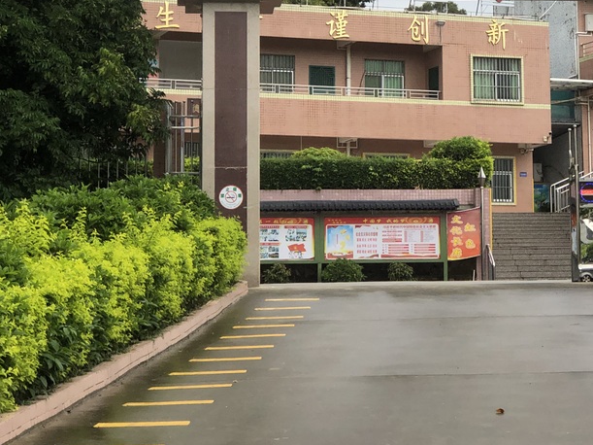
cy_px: 66
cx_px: 505
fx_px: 1918
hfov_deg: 17.4
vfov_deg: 13.1
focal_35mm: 112
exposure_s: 1/257
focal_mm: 6.6
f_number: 2.8
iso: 20
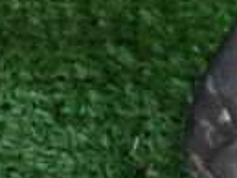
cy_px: 165
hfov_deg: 5.1
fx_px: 2604
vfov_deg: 3.9
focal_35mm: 380
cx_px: 496
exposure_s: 1/125
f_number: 4.3
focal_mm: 14.62
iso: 2500
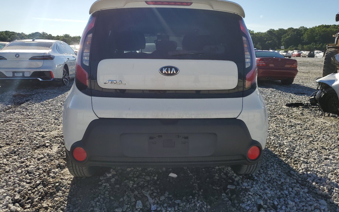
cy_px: 103
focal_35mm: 28
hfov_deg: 66.5
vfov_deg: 44.5
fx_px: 259
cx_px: 168
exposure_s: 1/5000
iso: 50
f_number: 1.5
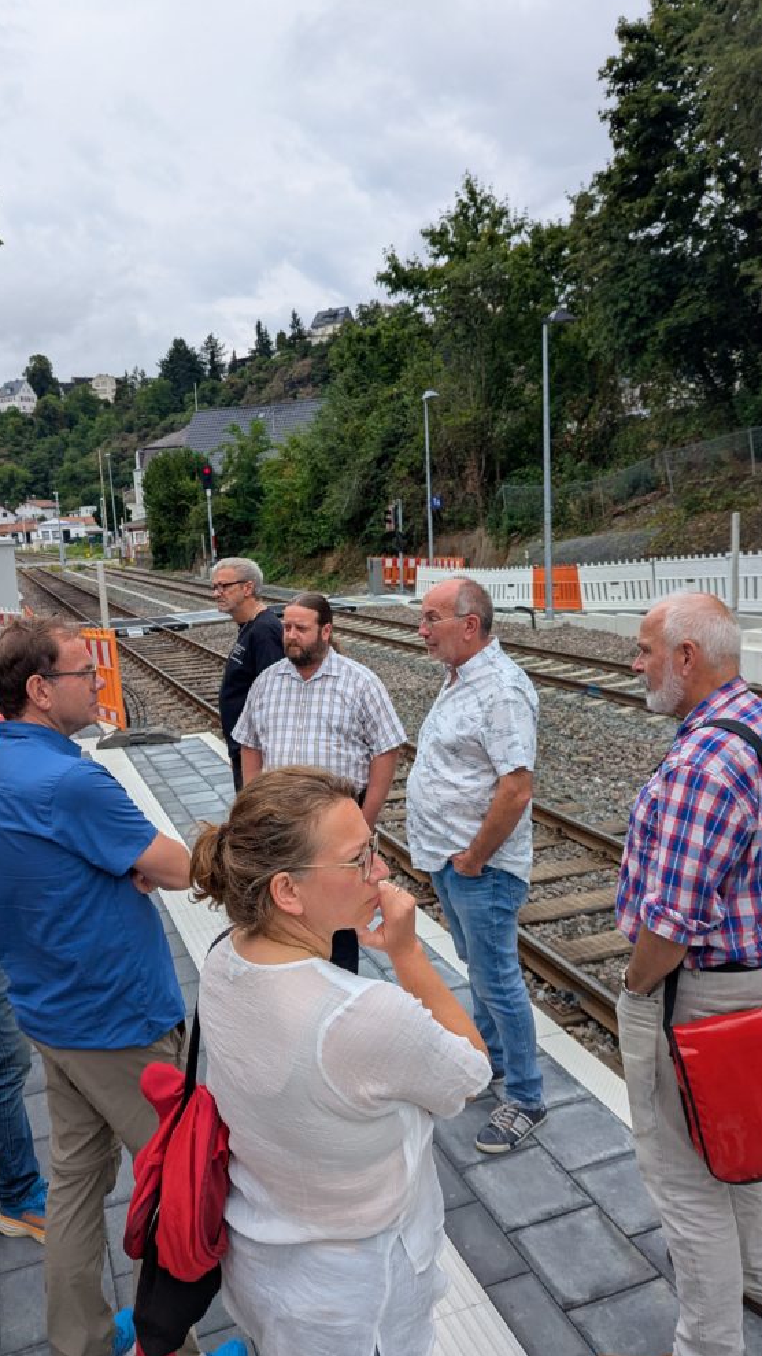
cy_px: 687
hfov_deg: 42.8
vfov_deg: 69.9
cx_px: 344
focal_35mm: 27
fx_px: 970
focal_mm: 6.81
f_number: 1.85
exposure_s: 1/1508
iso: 38
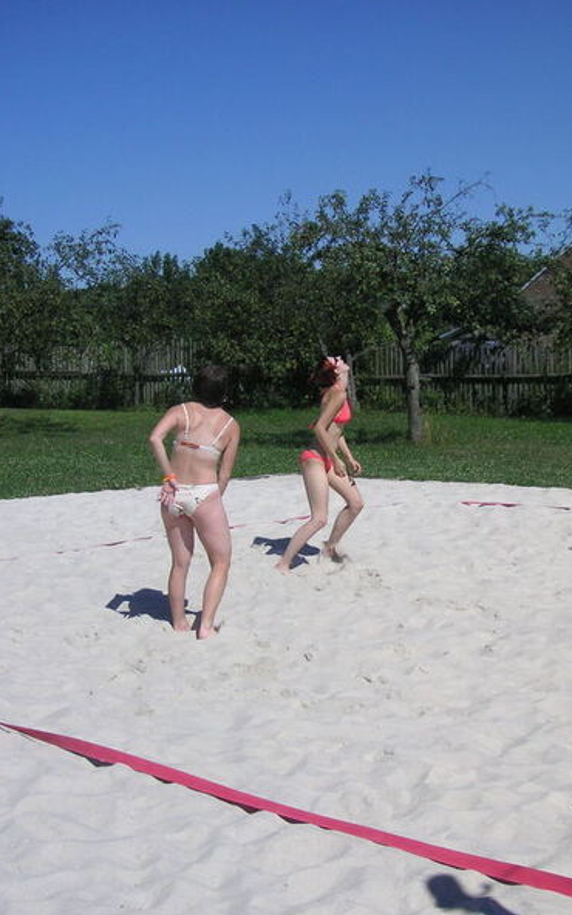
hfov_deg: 24.4
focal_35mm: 53
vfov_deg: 38.2
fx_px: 1322
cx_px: 357
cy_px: 459
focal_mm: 6.1
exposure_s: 1/350
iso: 50
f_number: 6.7
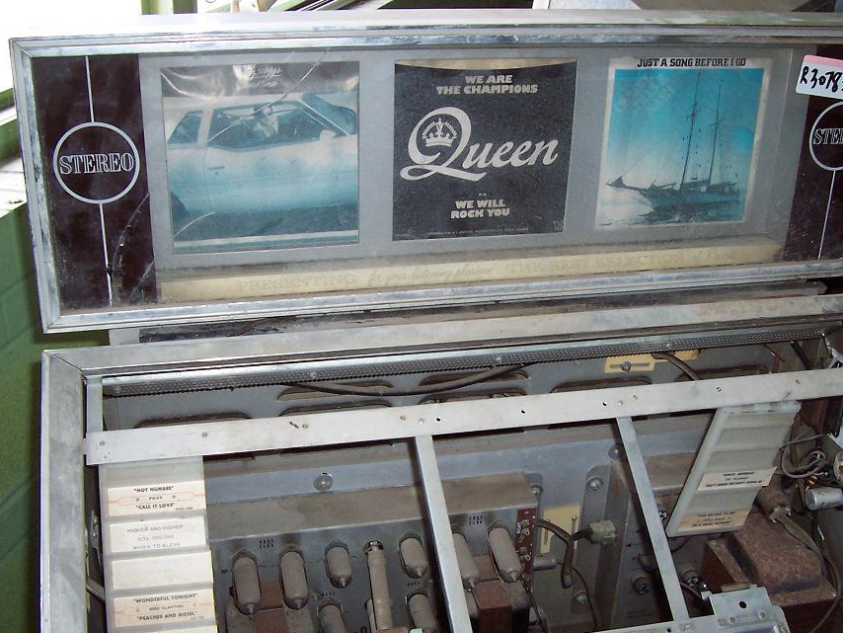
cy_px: 352
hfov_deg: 42.9
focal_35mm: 44
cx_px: 450
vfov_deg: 32.9
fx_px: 1072
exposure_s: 1/60
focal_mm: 5.6
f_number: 2.8
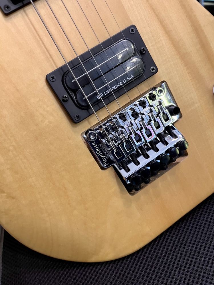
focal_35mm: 26
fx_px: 214
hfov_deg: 53.1
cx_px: 107
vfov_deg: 67.3
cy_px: 142
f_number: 1.6
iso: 400
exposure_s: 1/60
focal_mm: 5.1
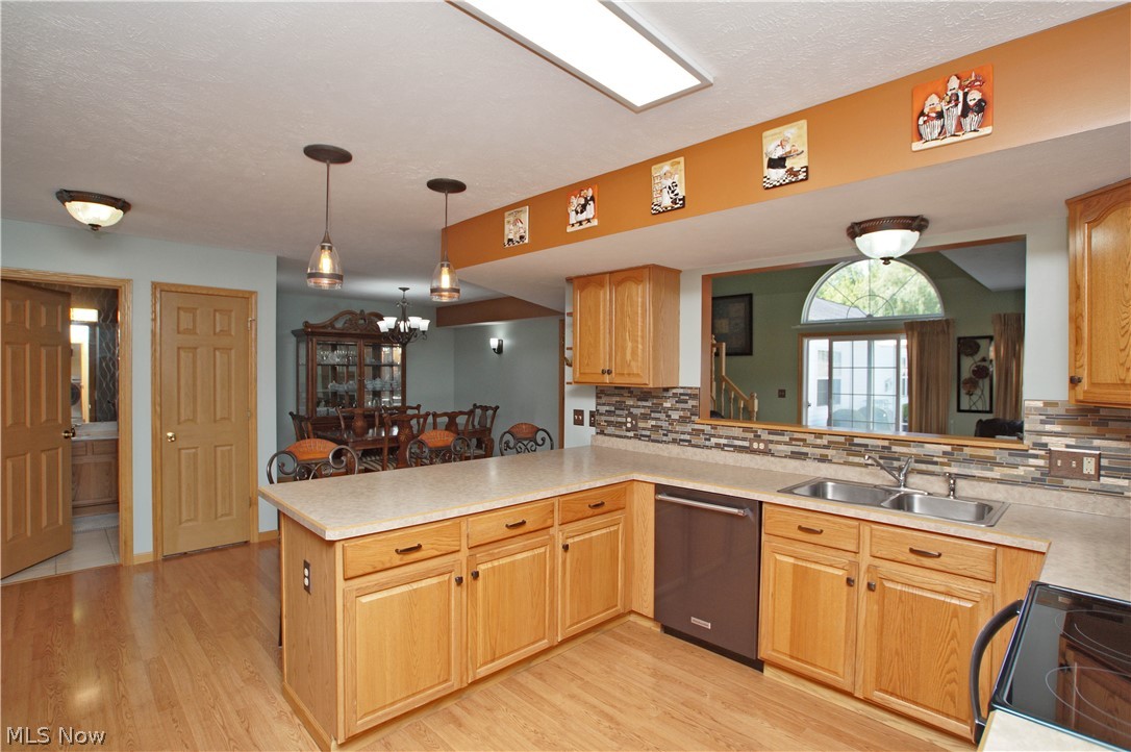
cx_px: 566
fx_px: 518
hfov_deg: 95.0
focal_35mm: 16
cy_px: 376
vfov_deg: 72.0
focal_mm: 11
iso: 320
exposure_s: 1/160
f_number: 4.5
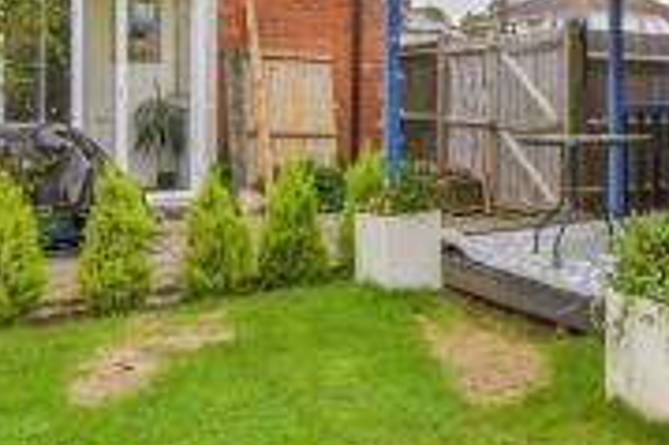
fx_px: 743
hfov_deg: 47.0
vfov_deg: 32.2
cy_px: 73
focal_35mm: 40
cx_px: 490
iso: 250
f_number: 8
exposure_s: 1/200
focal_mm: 10
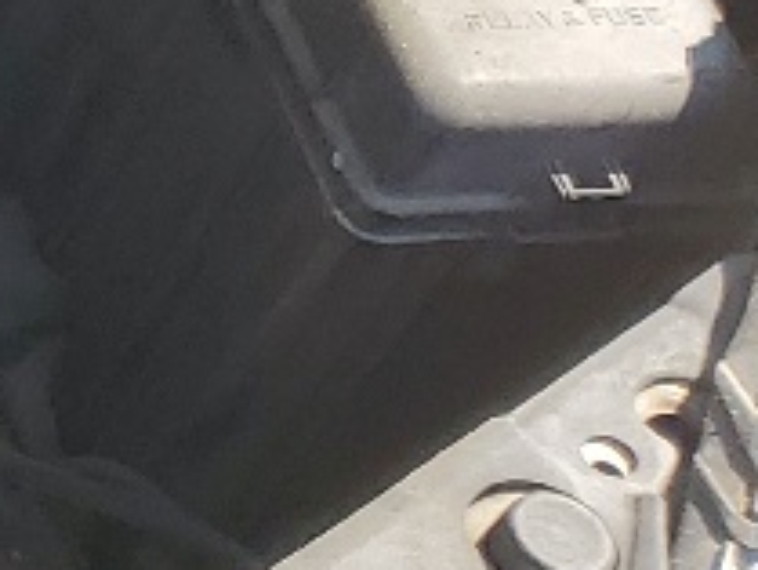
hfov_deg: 7.5
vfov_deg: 7.4
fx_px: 4360
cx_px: -2085
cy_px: -232
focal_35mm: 199
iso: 50
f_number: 1.5
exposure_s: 1/1111
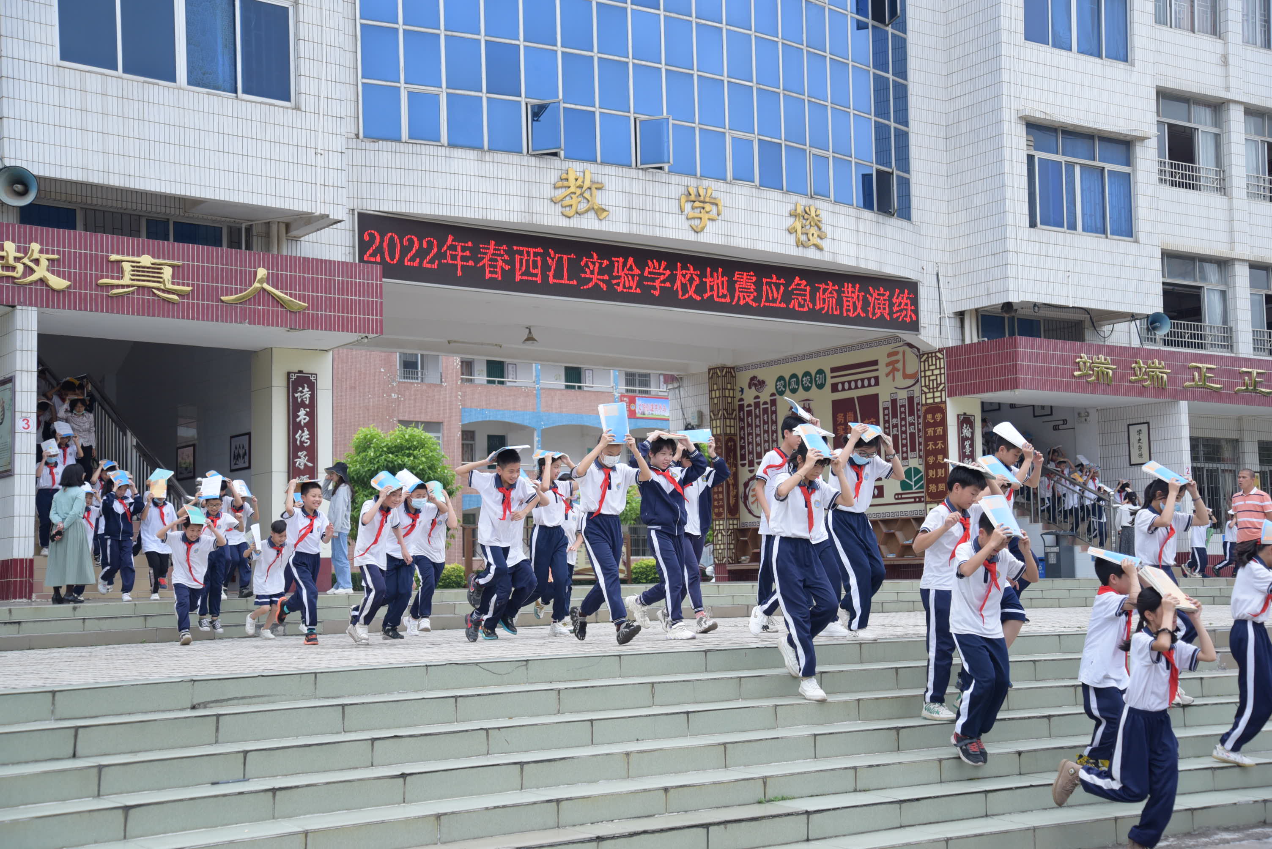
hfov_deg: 41.1
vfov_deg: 28.1
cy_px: 424
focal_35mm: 48
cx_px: 636
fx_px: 1697
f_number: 4.2
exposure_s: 1/2000
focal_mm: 48
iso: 800
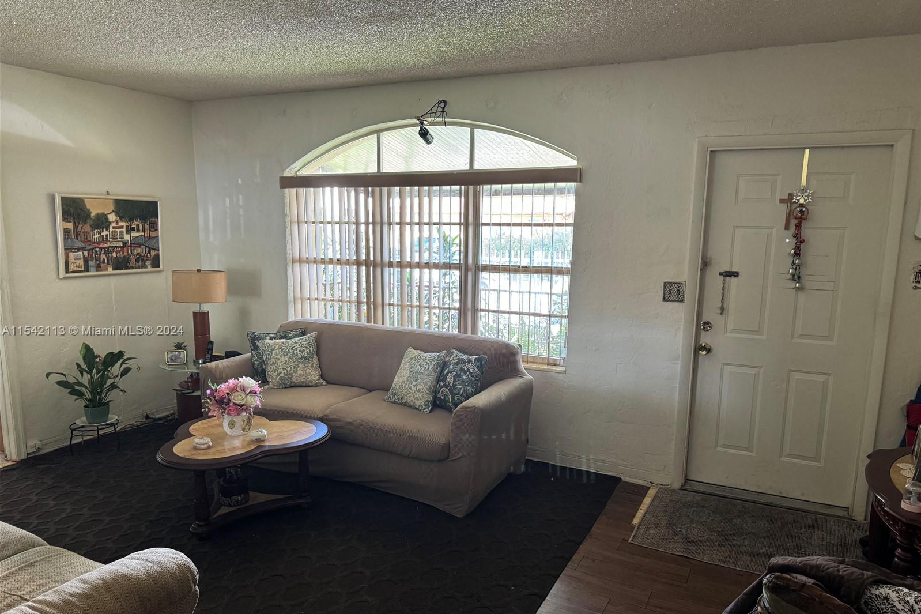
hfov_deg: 71.5
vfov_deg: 51.2
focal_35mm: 25
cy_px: 332
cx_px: 460
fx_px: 639
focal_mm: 6.86
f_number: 1.78
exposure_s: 1/66
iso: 200
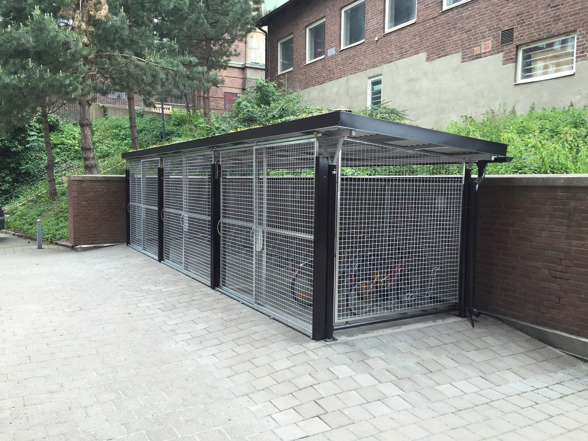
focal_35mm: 29
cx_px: 294
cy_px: 220
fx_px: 493
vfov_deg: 48.2
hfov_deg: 61.7
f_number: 2.2
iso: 32
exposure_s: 1/149
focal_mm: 4.15
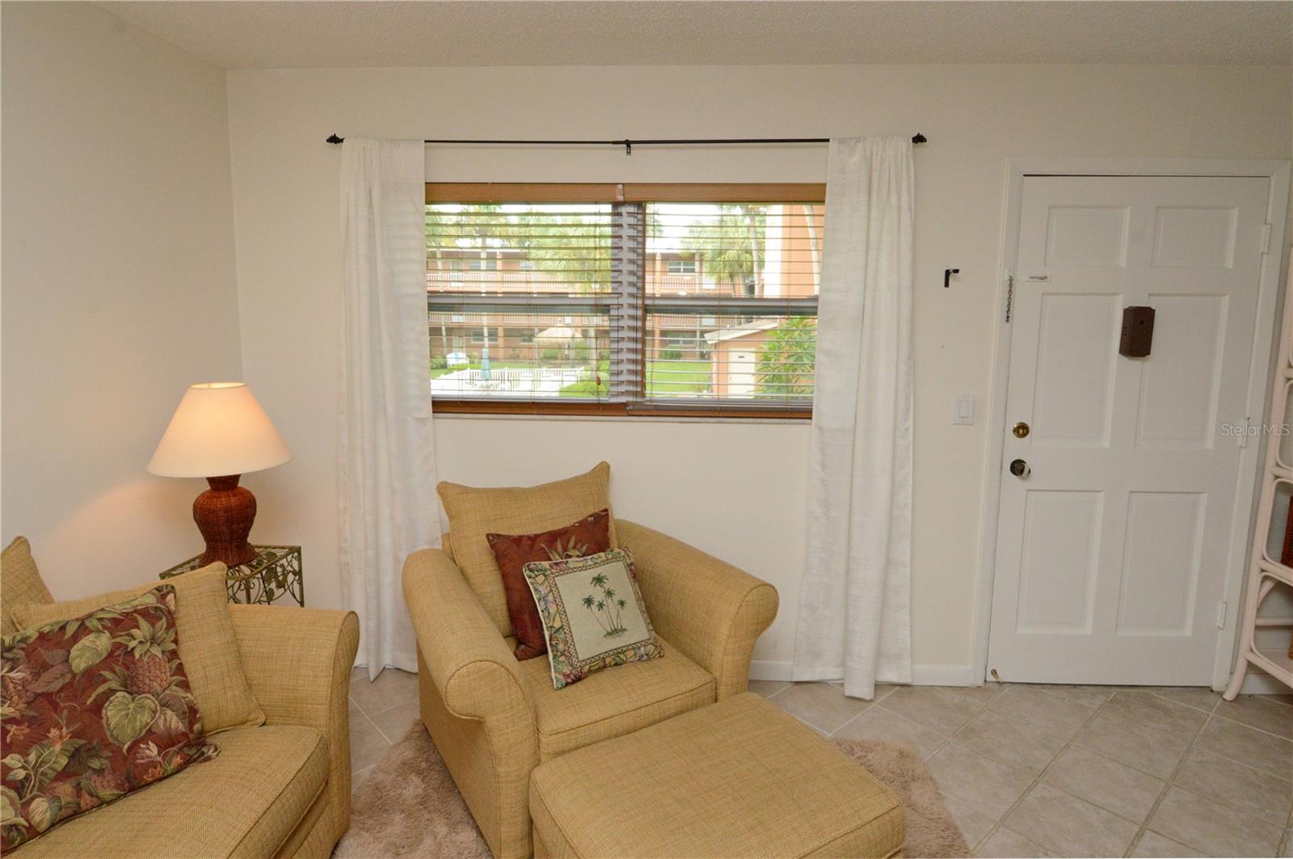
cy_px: 430
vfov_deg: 67.3
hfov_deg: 90.1
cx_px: 646
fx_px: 646
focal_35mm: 18
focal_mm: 12
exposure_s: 1/125
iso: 1600
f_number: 10
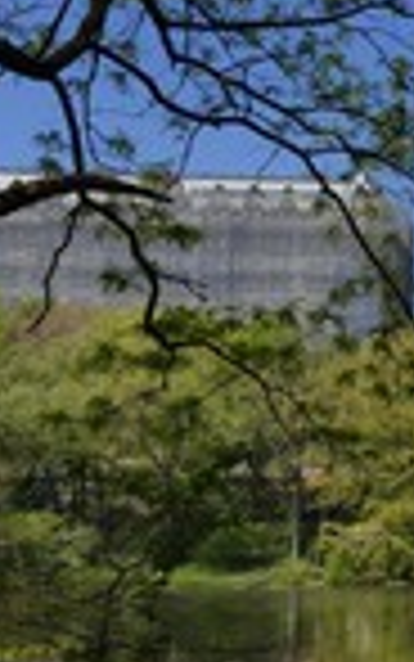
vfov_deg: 18.8
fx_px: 2002
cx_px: 927
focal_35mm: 111
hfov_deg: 10.5
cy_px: 324
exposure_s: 1/320
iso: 400
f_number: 13
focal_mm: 38
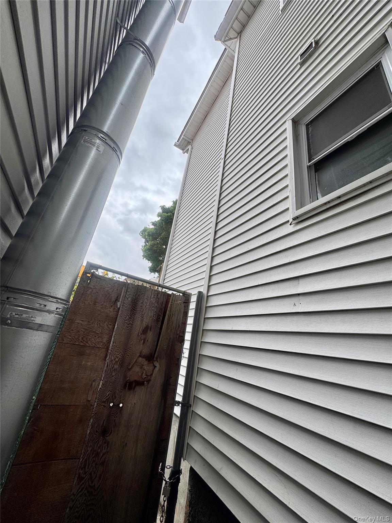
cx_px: 196
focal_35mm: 14
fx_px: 211
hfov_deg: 85.7
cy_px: 262
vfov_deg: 102.1
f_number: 2.2
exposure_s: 1/492
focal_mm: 2.22
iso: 50
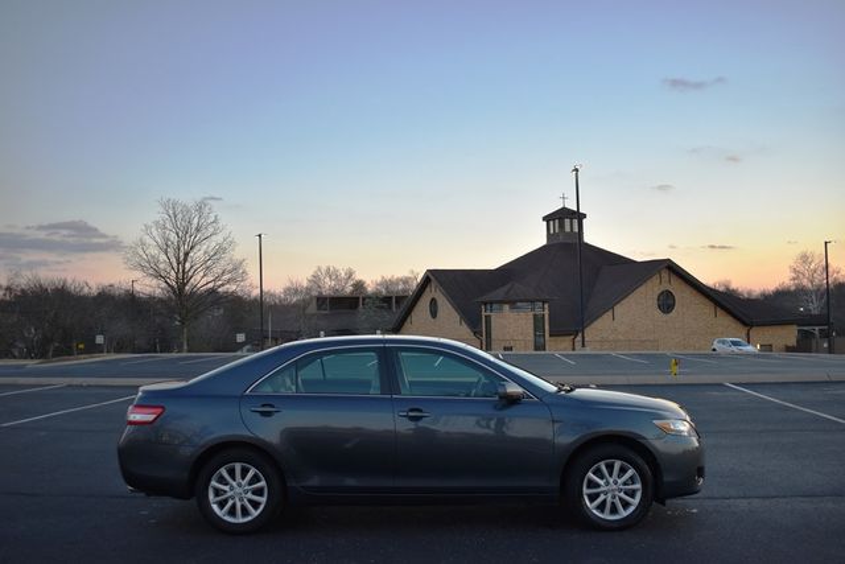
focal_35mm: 32
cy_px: 282
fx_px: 739
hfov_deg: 59.5
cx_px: 422
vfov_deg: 41.7
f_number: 3.8
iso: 400
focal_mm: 21
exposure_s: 1/250
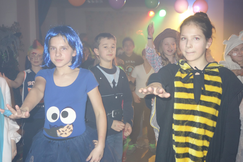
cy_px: 81
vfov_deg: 28.1
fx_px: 324
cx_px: 122
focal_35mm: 48
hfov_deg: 41.1
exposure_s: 1/30
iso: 320
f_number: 3.2
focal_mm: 17.8
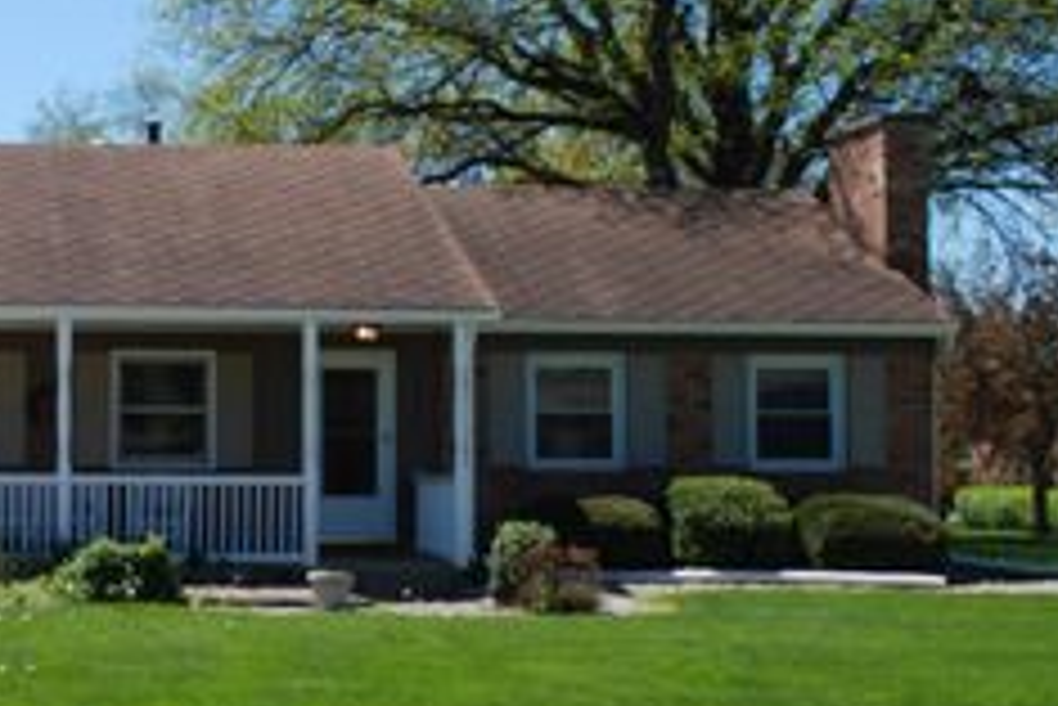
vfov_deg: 16.5
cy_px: 304
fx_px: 2441
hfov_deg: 23.7
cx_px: 81
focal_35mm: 83
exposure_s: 1/200
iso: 100
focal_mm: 26
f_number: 7.1
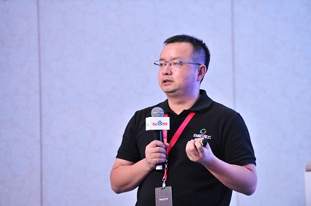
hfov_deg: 10.3
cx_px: 156
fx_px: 1725
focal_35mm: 200
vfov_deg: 6.8
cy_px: 103
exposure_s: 1/100
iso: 1250
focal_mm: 200
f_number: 5
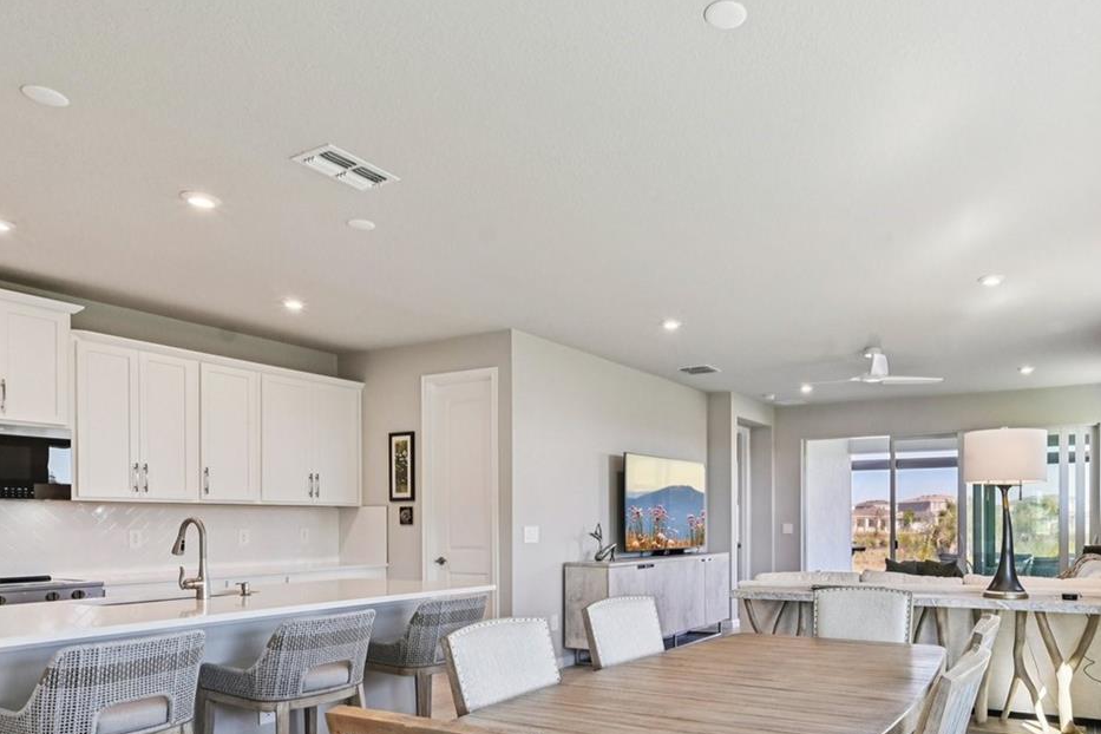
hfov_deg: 72.0
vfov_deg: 51.4
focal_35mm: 24
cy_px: 530
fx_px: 734
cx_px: 715
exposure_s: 1/160
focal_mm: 14
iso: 400
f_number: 8
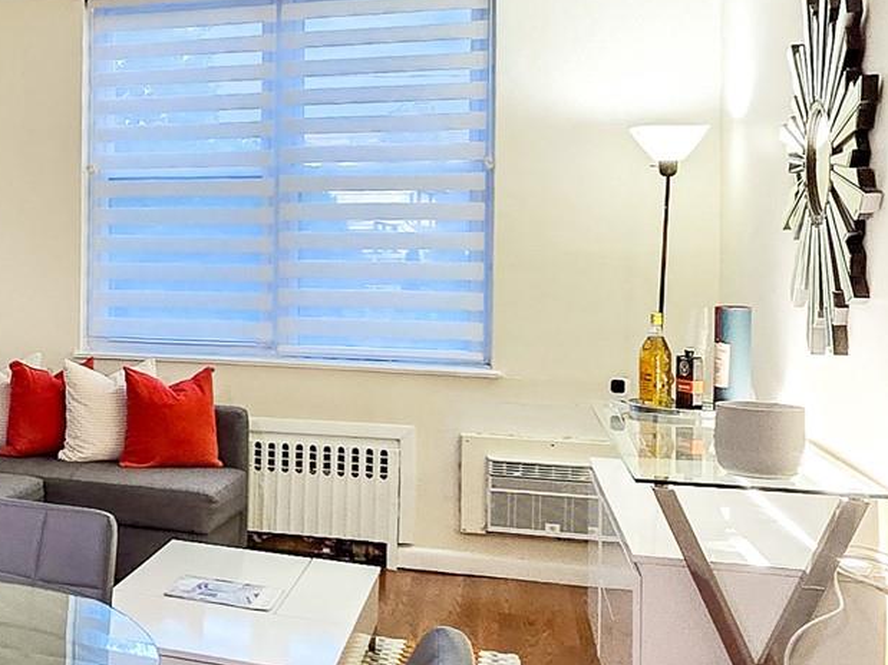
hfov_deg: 36.9
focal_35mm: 43
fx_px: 1103
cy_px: 278
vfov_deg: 33.5
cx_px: -90
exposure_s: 1/60
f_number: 2.2
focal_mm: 2.2
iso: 160
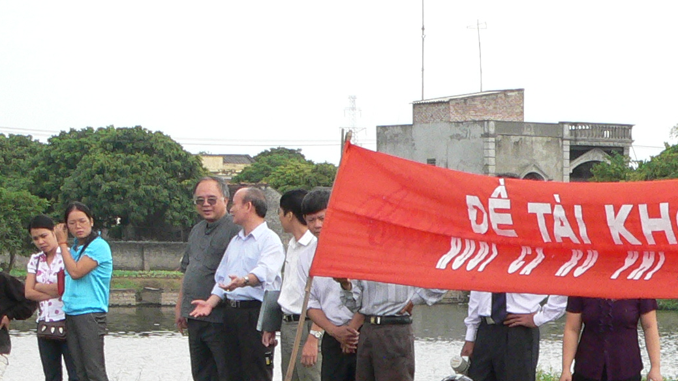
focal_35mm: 153
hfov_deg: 13.9
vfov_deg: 7.8
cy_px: 595
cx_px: 660
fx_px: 2750
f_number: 4
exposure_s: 1/500
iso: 200
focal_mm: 9.5
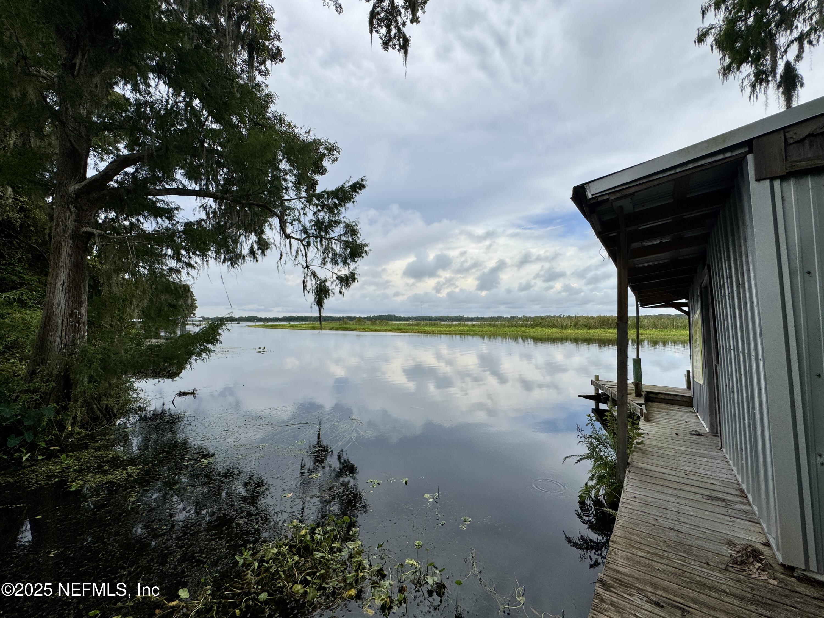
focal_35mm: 14
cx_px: 412
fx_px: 333
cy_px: 309
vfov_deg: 85.7
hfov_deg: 102.1
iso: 50
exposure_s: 1/1927
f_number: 2.2
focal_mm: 2.22
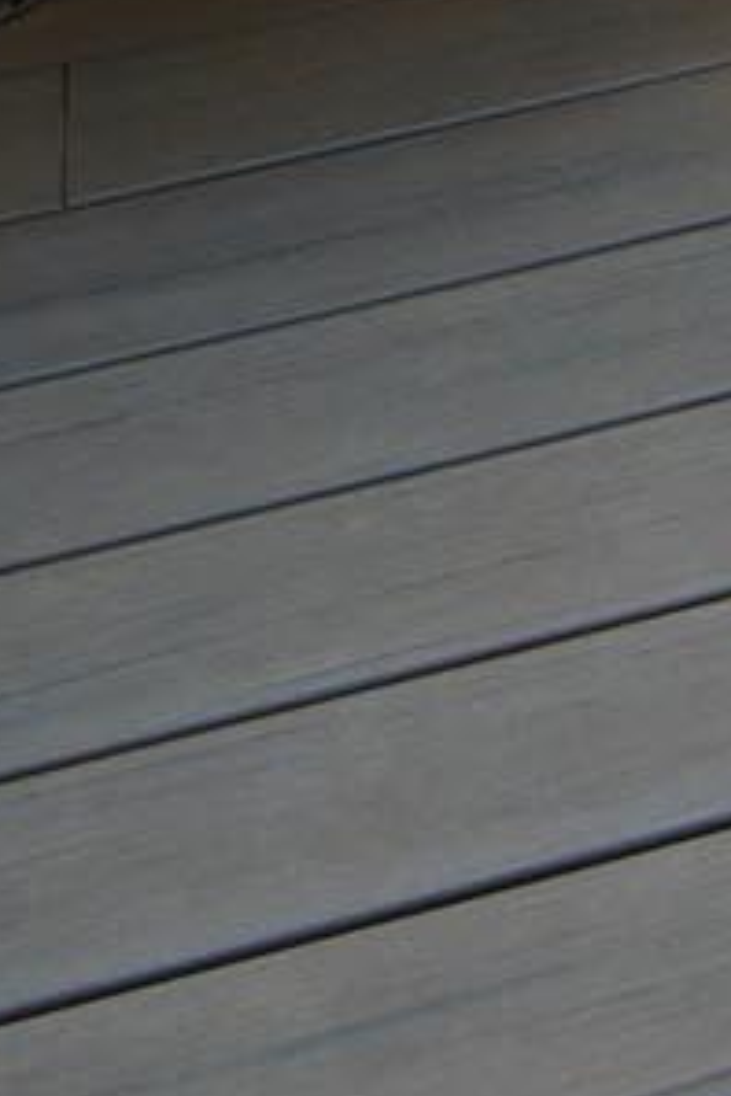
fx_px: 3807
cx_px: 1497
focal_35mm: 125
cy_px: -1284
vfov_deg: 13.4
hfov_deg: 10.1
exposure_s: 1/6
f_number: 14
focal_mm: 21
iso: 800
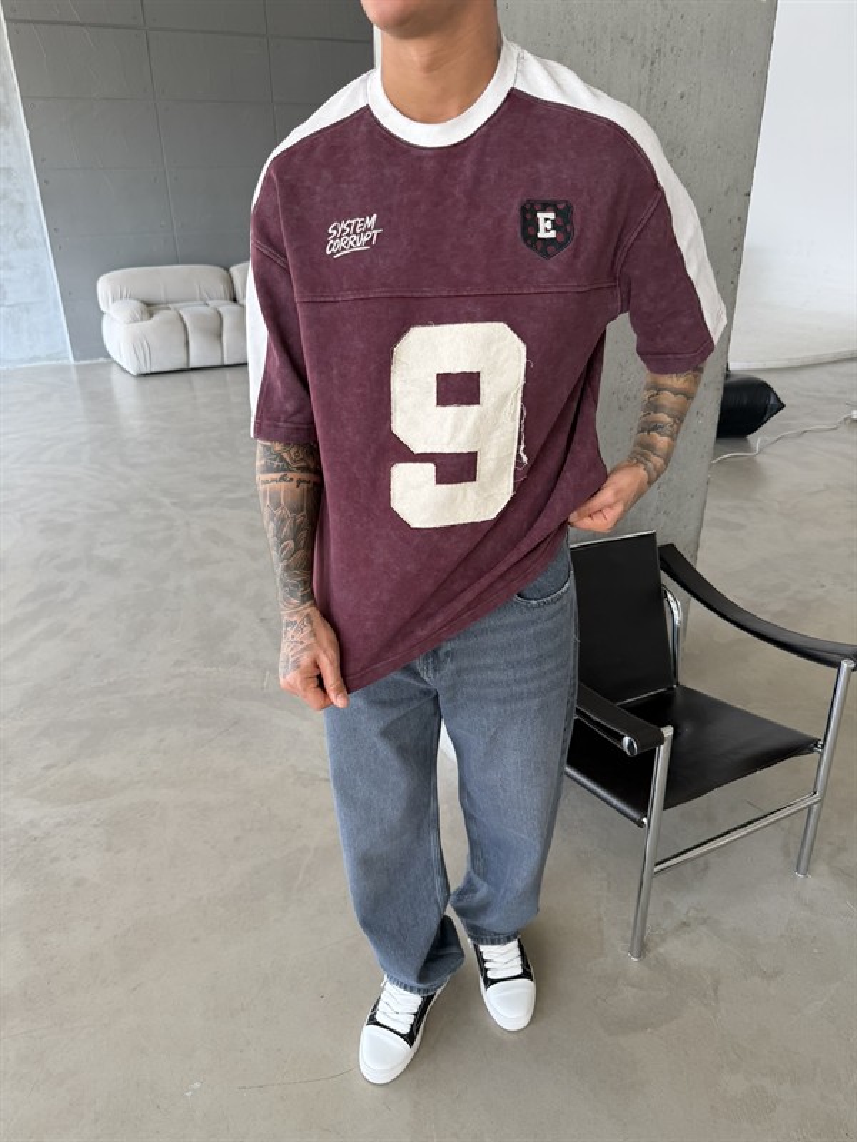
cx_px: 428
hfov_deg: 56.8
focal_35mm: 24
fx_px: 792
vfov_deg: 71.6
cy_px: 571
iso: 64
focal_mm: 6.76
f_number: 1.78
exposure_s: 1/121
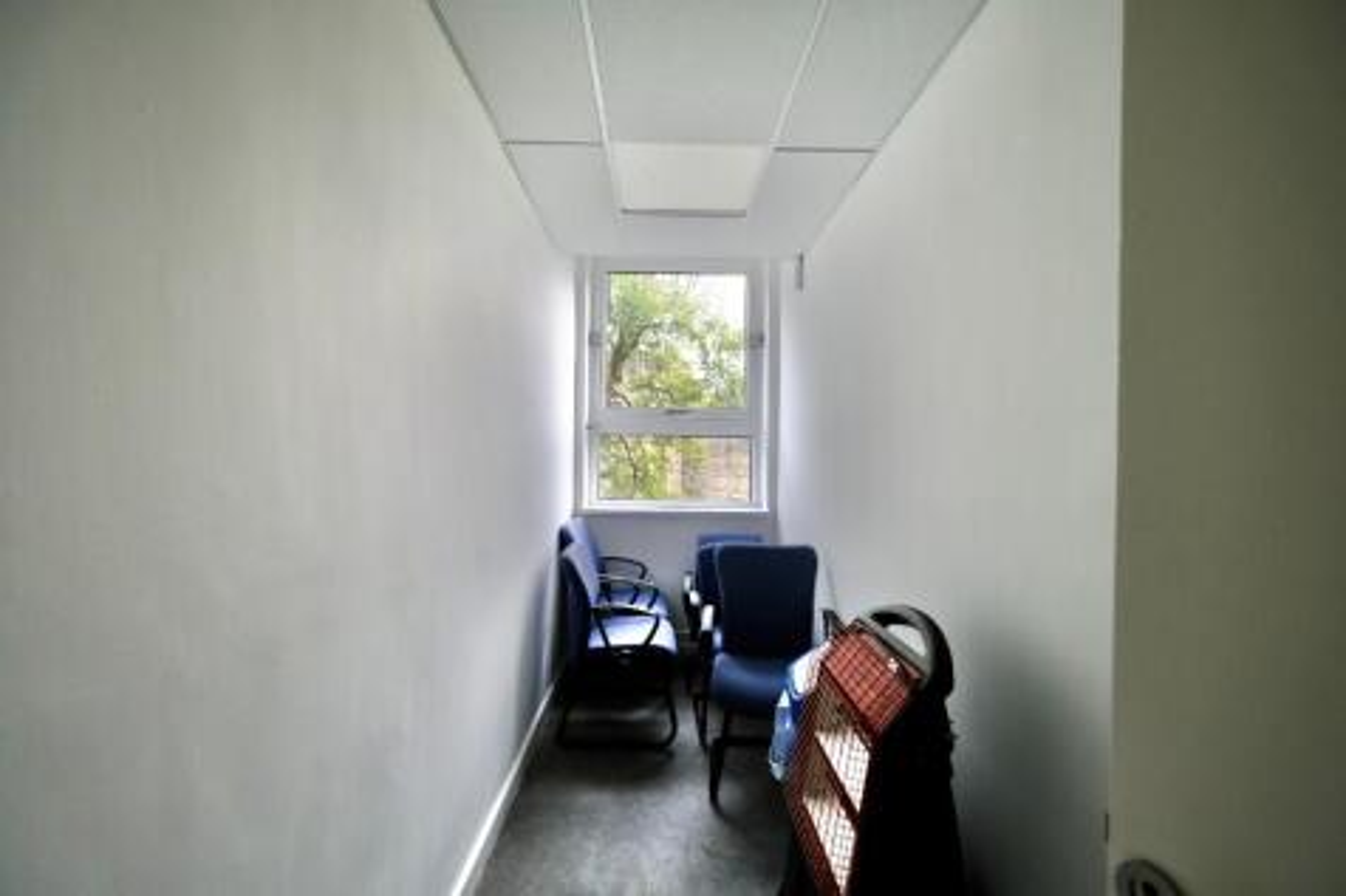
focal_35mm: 15
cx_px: 673
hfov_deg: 100.4
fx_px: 561
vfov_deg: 77.3
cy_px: 448
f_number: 4
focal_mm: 10
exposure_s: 1/60
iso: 160
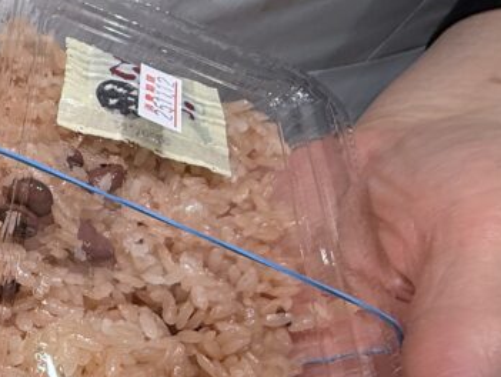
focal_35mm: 51
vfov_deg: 28.6
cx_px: -214
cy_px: 217
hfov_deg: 27.9
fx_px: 739
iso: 64
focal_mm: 2.22
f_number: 2.2
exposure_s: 1/233
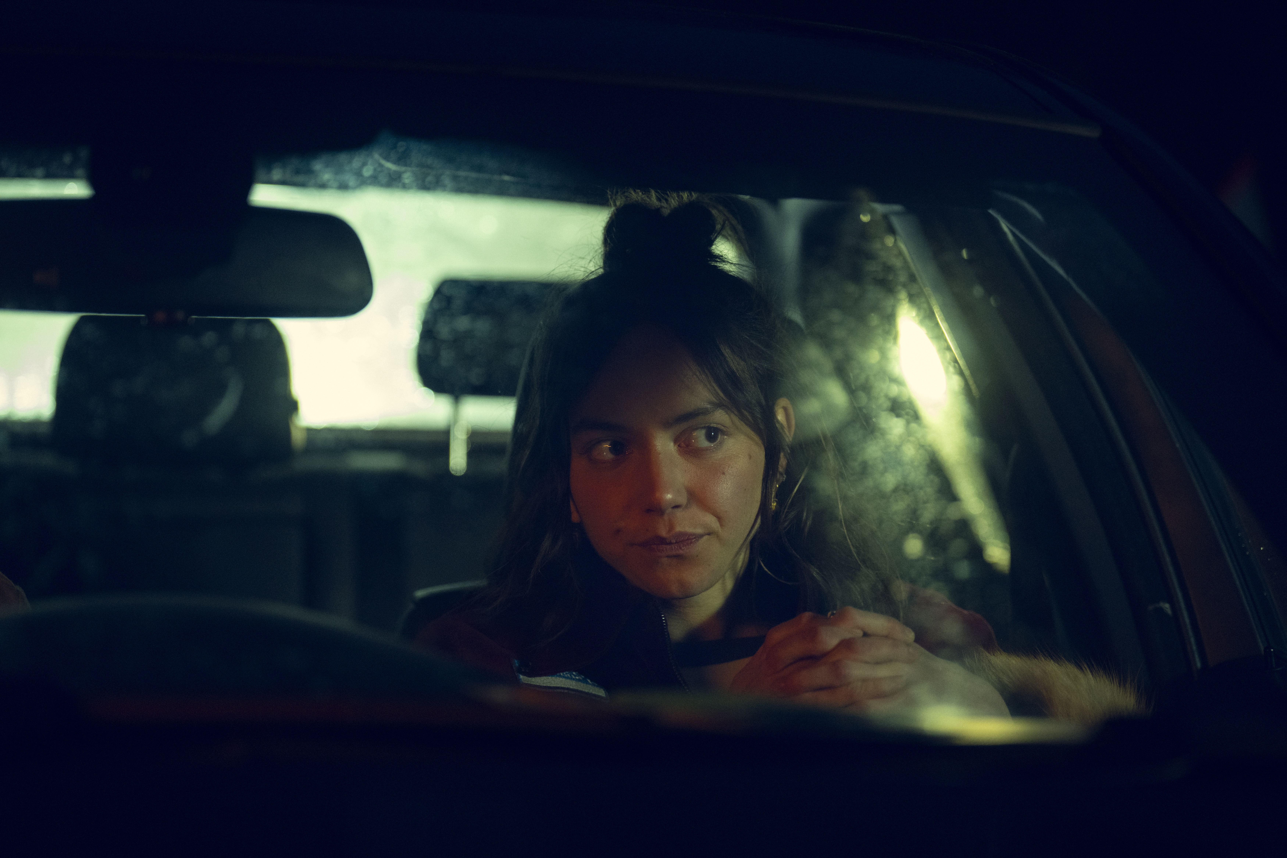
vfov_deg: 10.7
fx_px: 4576
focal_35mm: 128
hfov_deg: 16.0
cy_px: 429
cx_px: 644
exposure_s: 1/100
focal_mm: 128
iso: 4000
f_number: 2.8
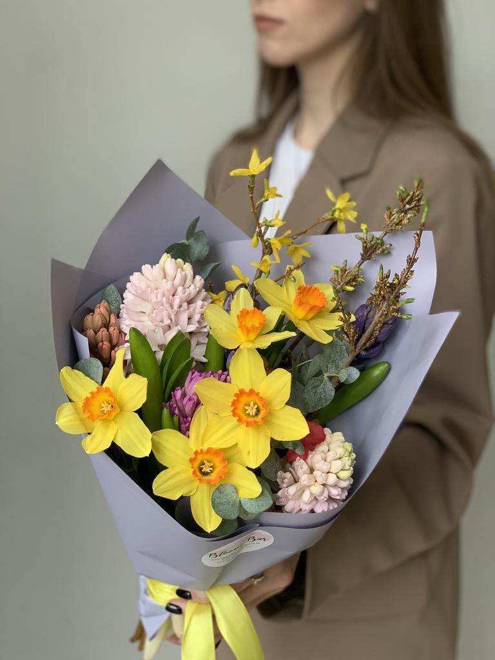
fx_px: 991
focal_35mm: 52
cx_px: 248
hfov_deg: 28.0
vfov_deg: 36.8
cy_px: 330
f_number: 2.4
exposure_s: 1/50
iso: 100
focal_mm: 6
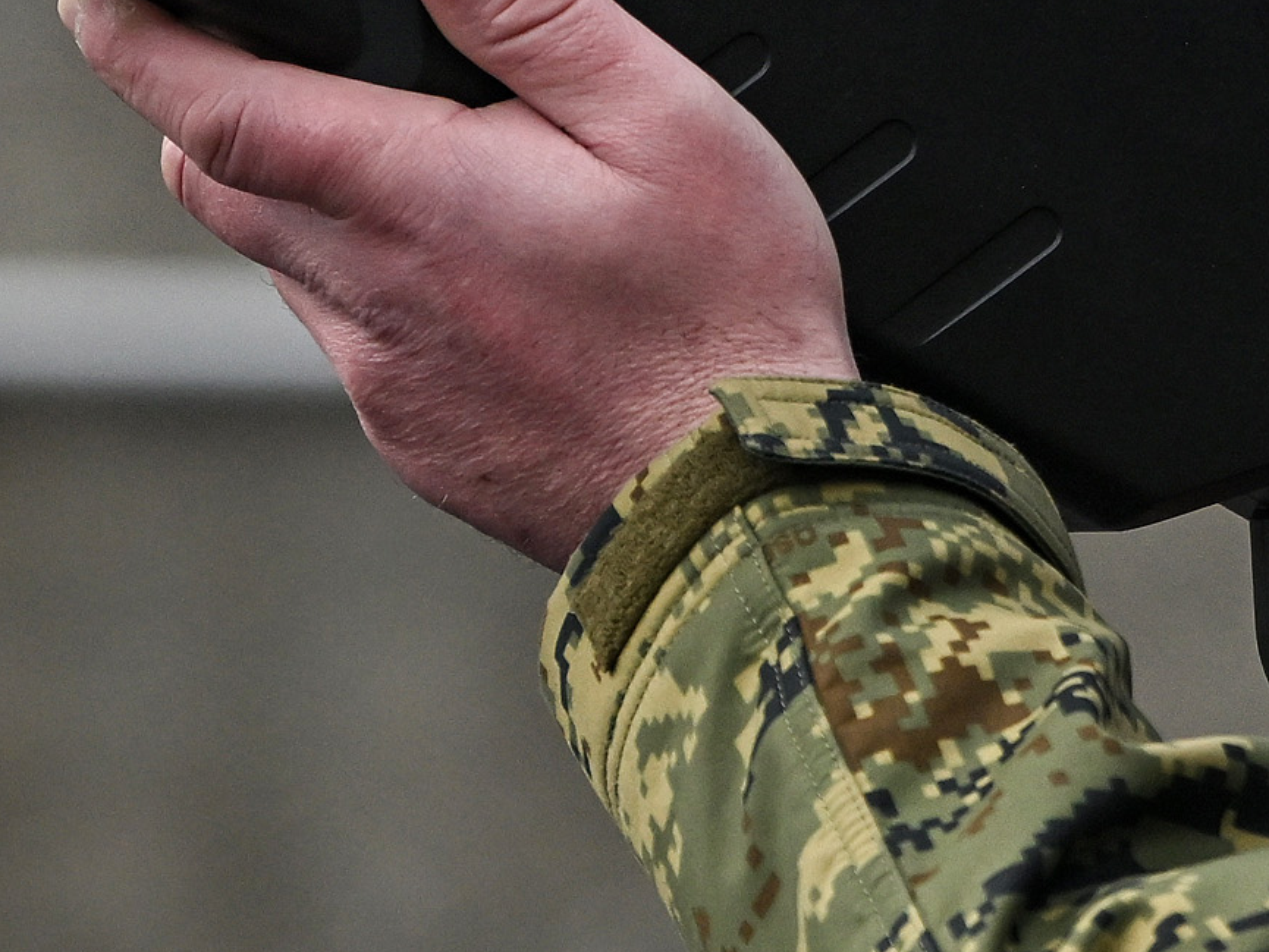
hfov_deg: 2.2
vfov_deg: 1.7
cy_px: 134
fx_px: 32595
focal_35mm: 889
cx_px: 2204
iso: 800
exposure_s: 1/4000
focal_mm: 200
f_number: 4
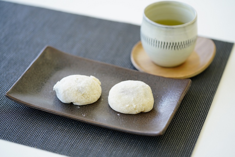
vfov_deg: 15.2
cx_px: 118
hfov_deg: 22.6
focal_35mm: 90
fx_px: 587
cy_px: 78
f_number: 2.8
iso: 250
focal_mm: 90
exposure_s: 1/100
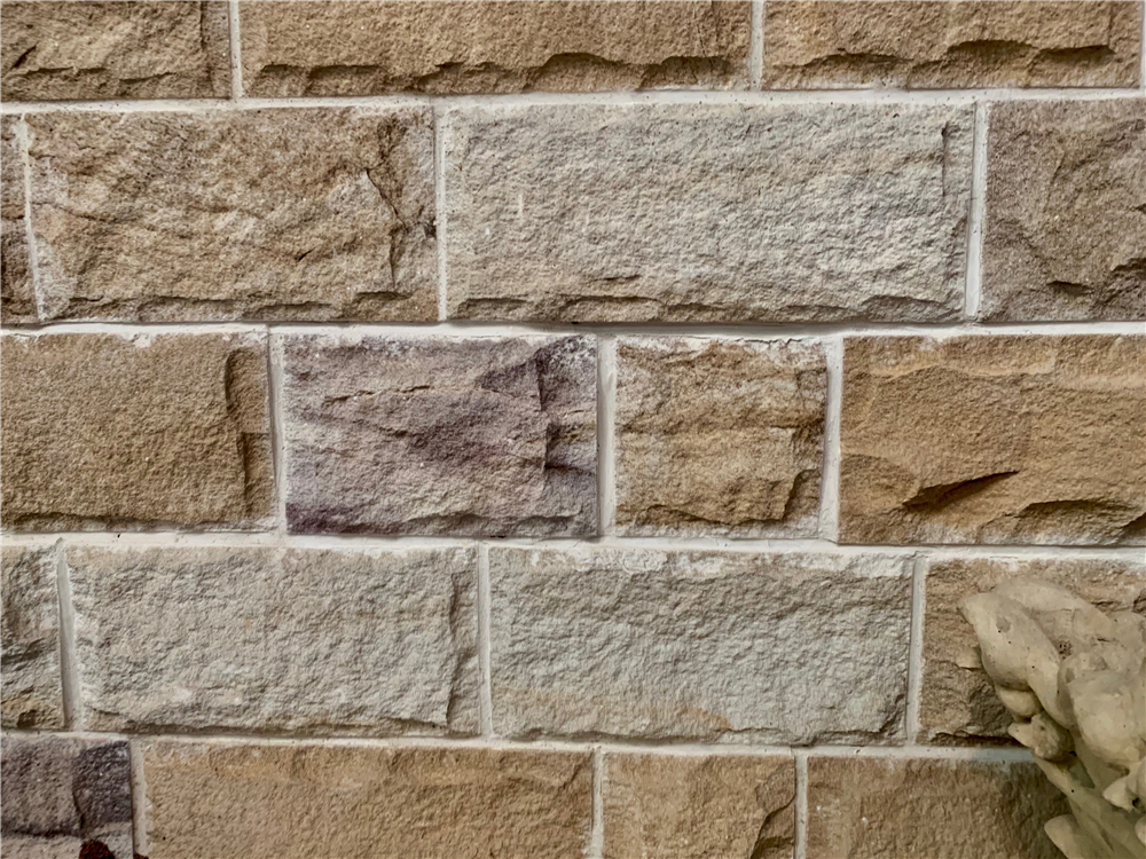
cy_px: 430
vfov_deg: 53.1
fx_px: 861
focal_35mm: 26
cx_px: 573
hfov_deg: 67.3
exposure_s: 1/50
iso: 200
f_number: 1.8
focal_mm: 4.25
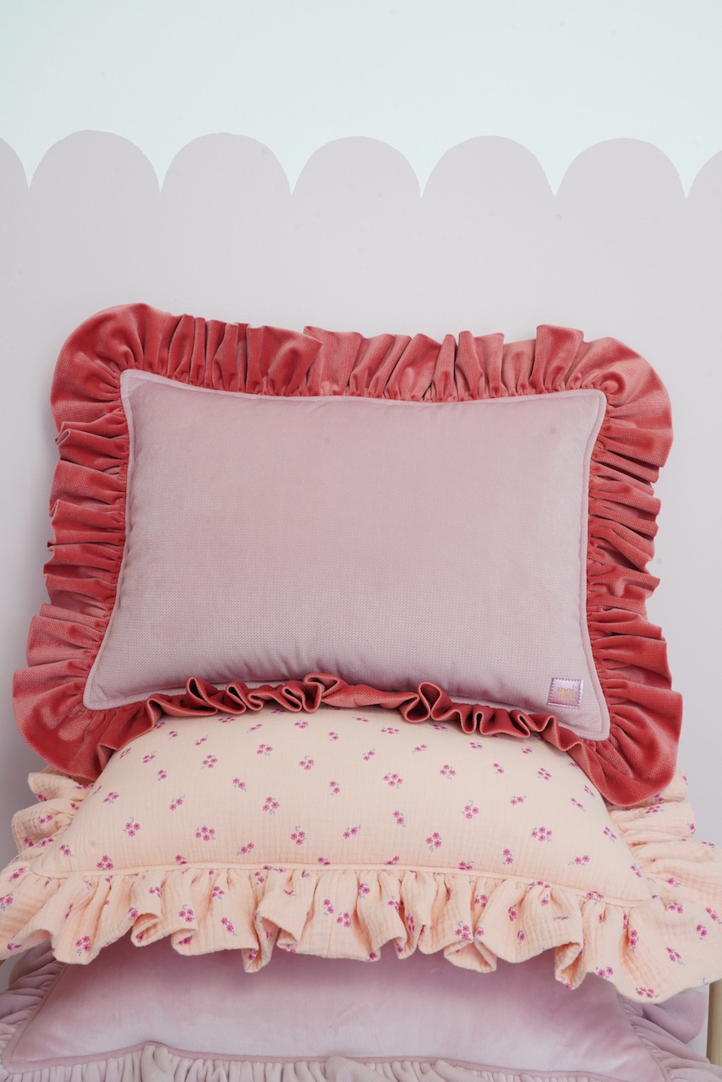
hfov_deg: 36.9
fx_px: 1082
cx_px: 361
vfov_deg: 53.1
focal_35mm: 36
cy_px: 541
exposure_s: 1/4
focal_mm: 36
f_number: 16
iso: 1000
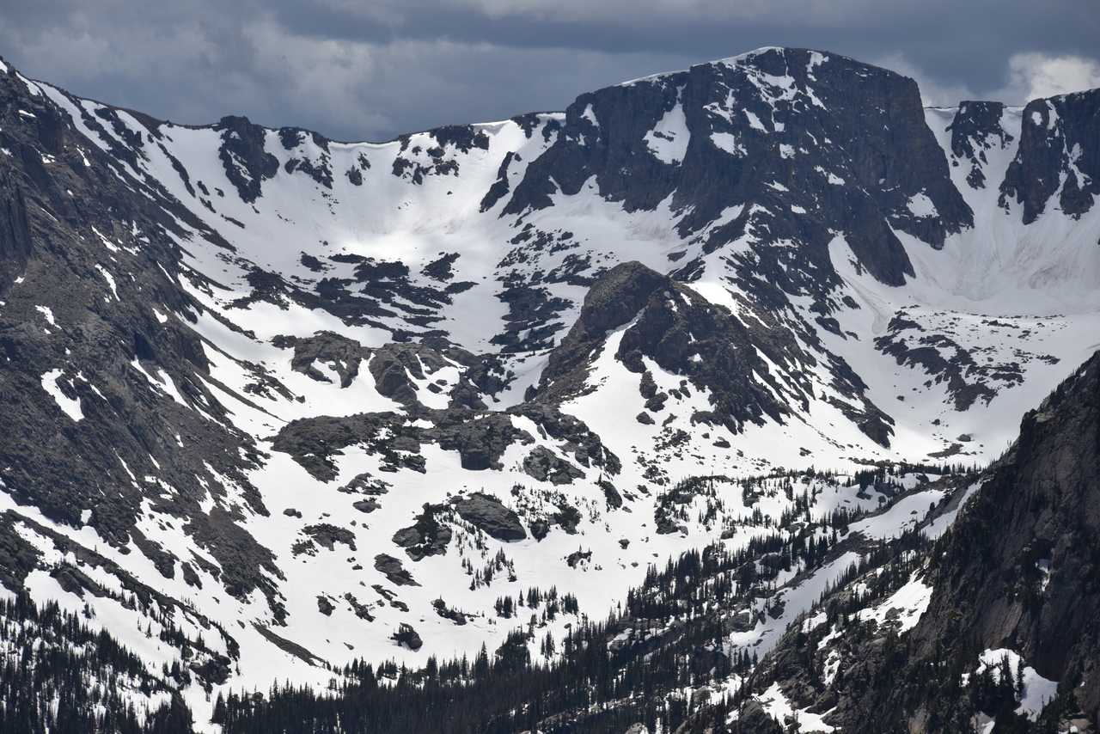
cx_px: 550
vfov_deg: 7.2
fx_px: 5806
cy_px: 367
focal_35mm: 190
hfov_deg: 10.8
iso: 100
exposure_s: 1/400
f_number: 10
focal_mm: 190
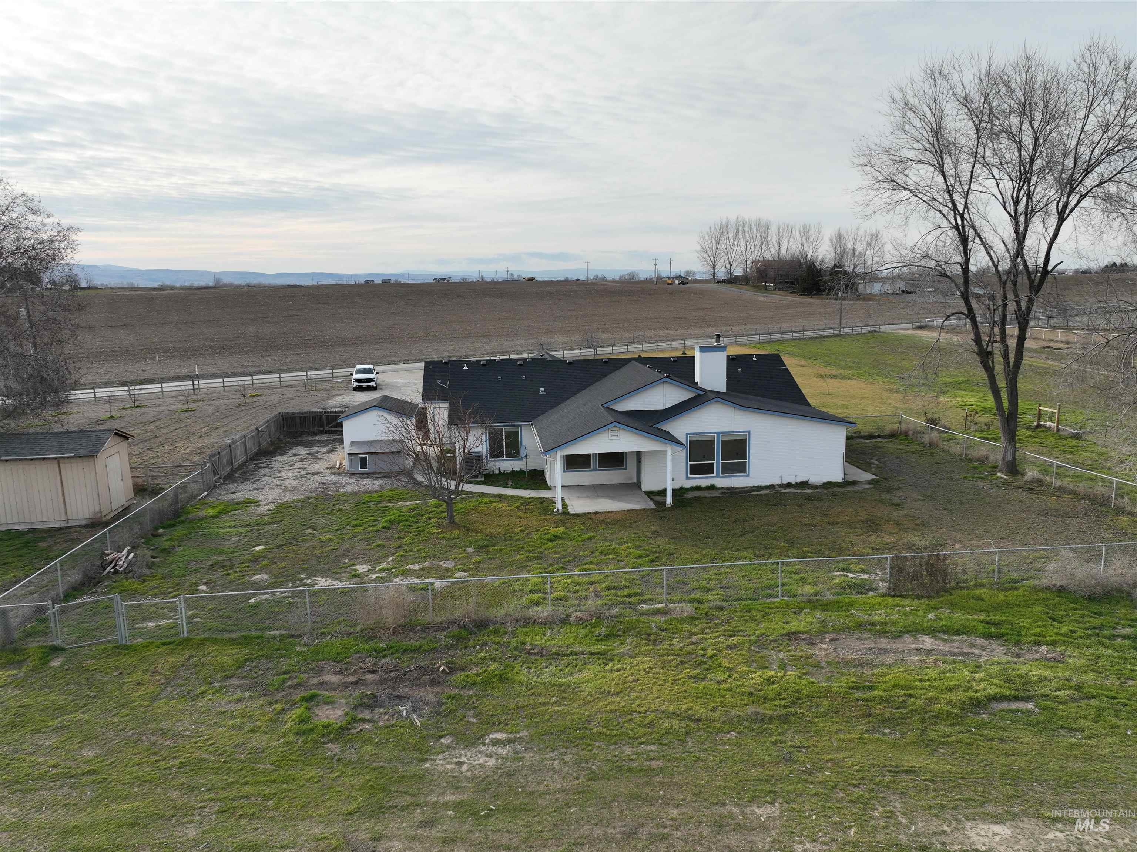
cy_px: 426
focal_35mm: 24
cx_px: 568
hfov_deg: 71.6
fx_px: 788
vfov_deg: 56.8
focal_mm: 12.29
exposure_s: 1/2500
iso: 240
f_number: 2.8
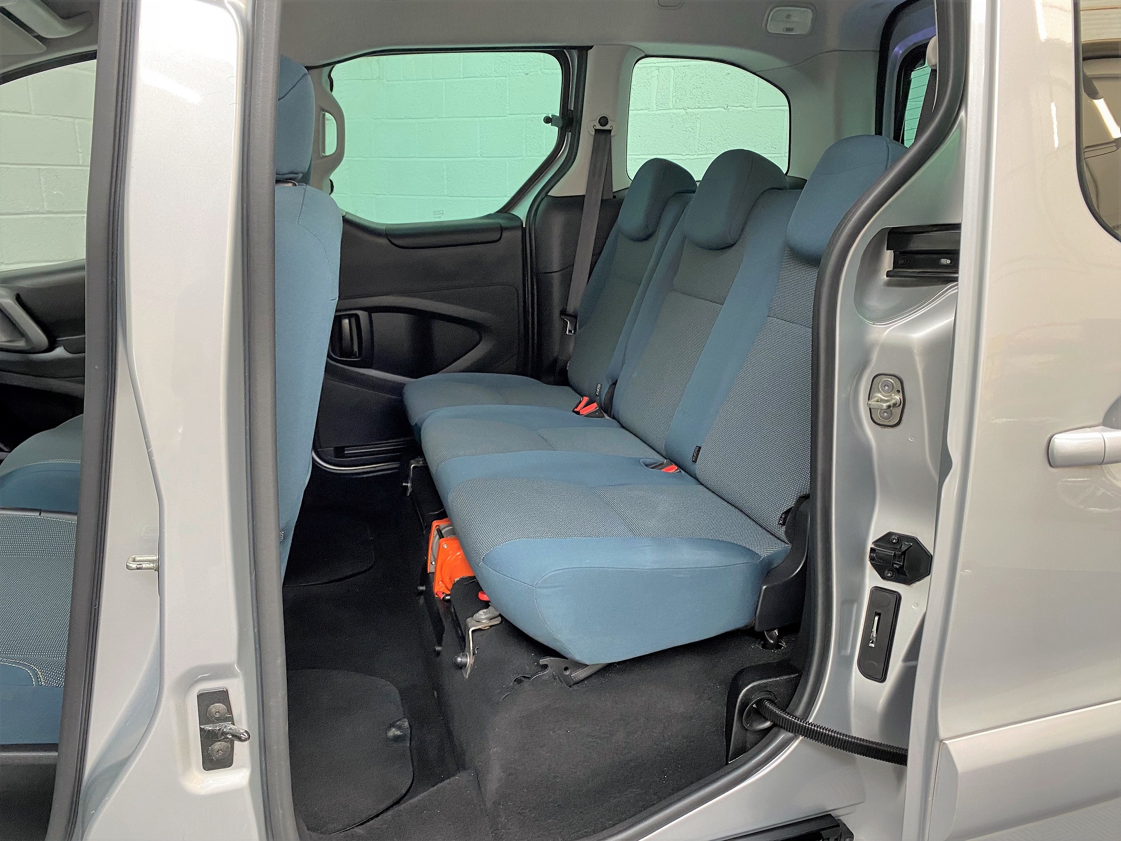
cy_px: 420
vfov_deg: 53.1
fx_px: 842
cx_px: 560
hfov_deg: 67.3
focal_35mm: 26
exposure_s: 1/50
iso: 100
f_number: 1.8
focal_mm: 4.25
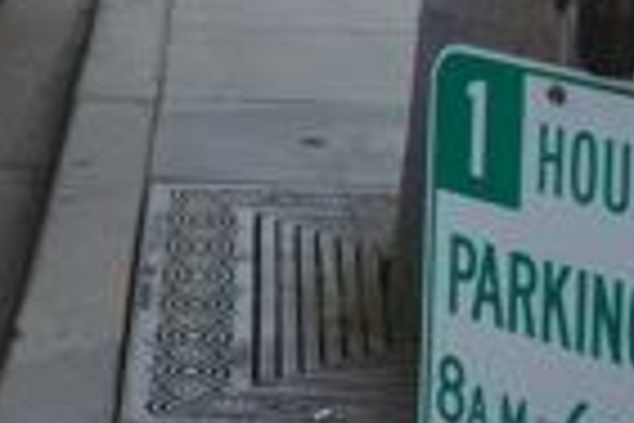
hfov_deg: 10.8
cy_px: -144
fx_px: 3117
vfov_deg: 7.7
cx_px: -549
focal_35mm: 177
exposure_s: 1/125
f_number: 5.6
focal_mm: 26
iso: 140
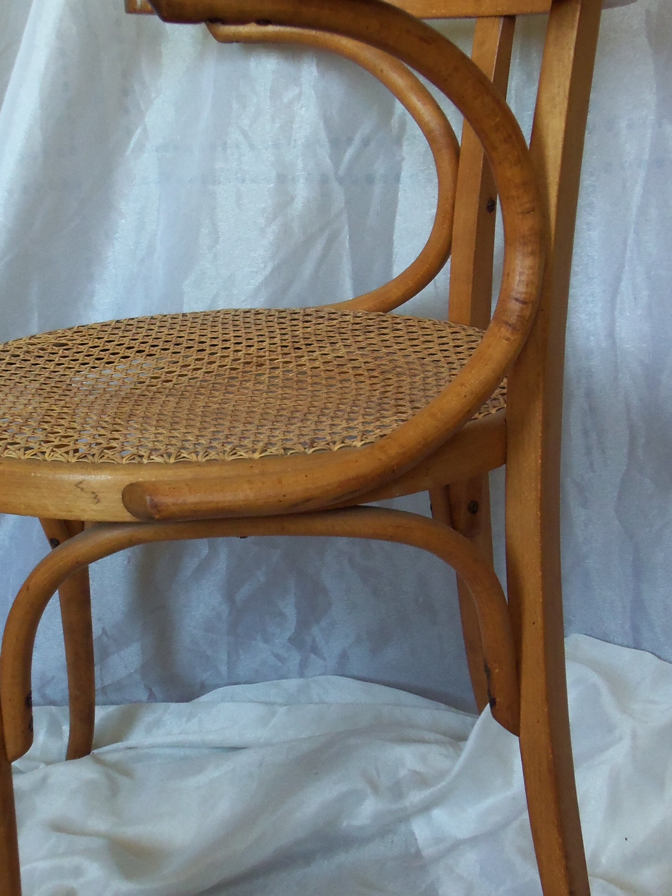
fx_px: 1269
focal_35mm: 49
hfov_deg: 29.6
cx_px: 279
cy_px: 457
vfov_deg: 38.9
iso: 125
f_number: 3.4
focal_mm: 5.2
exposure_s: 1/30
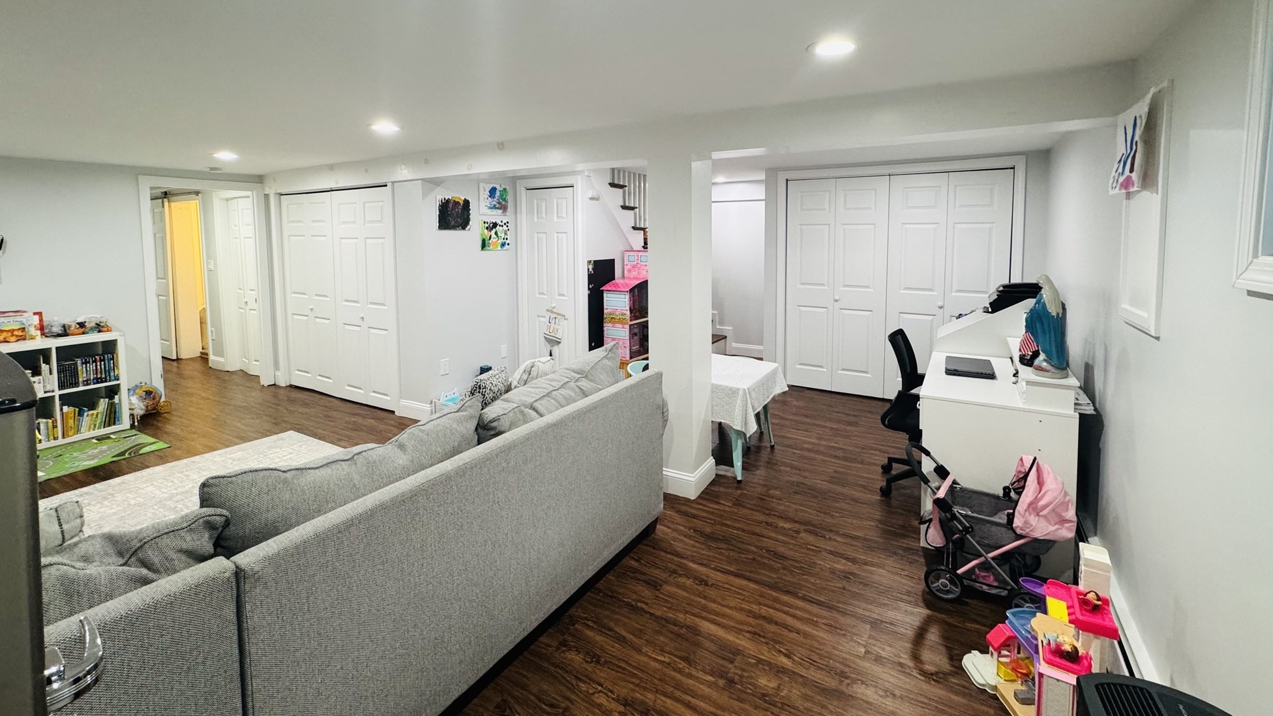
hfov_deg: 99.4
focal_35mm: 16
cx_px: 646
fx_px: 540
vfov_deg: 66.1
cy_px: 269
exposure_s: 1/60
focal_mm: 2.22
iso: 250
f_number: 2.2
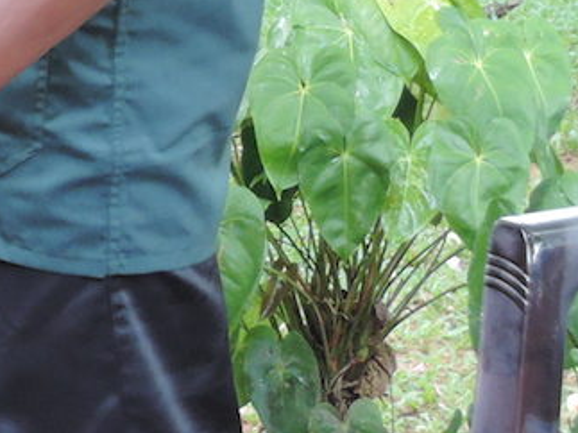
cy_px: -505
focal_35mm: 311
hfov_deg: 6.2
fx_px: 5191
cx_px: -623
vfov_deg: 4.7
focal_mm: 14.3
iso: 360
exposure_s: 1/15
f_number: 5
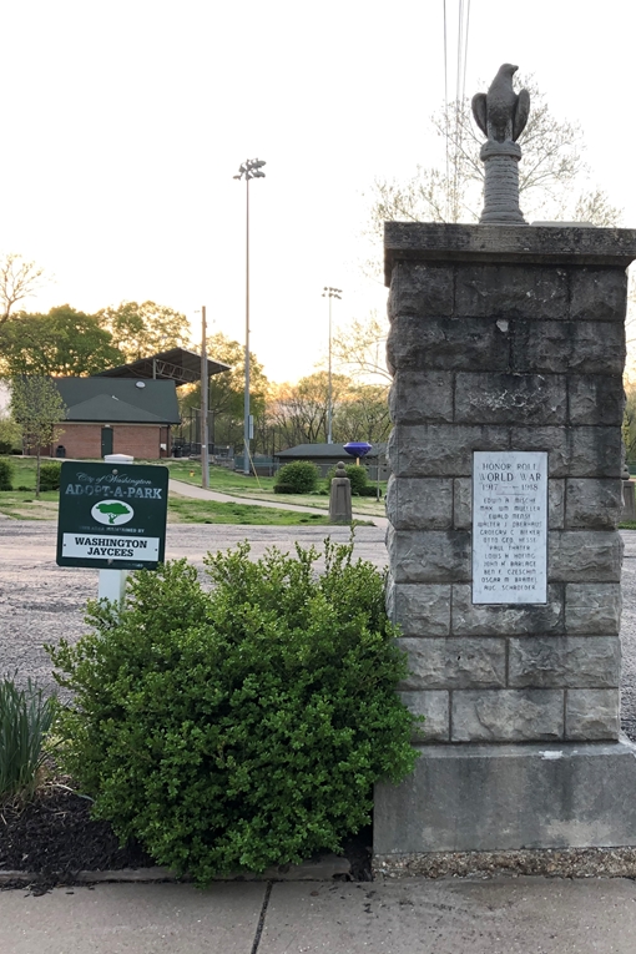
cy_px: 478
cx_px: 476
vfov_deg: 49.6
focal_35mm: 39
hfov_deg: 33.5
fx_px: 1033
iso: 64
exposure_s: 1/120
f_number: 1.8
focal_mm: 3.99
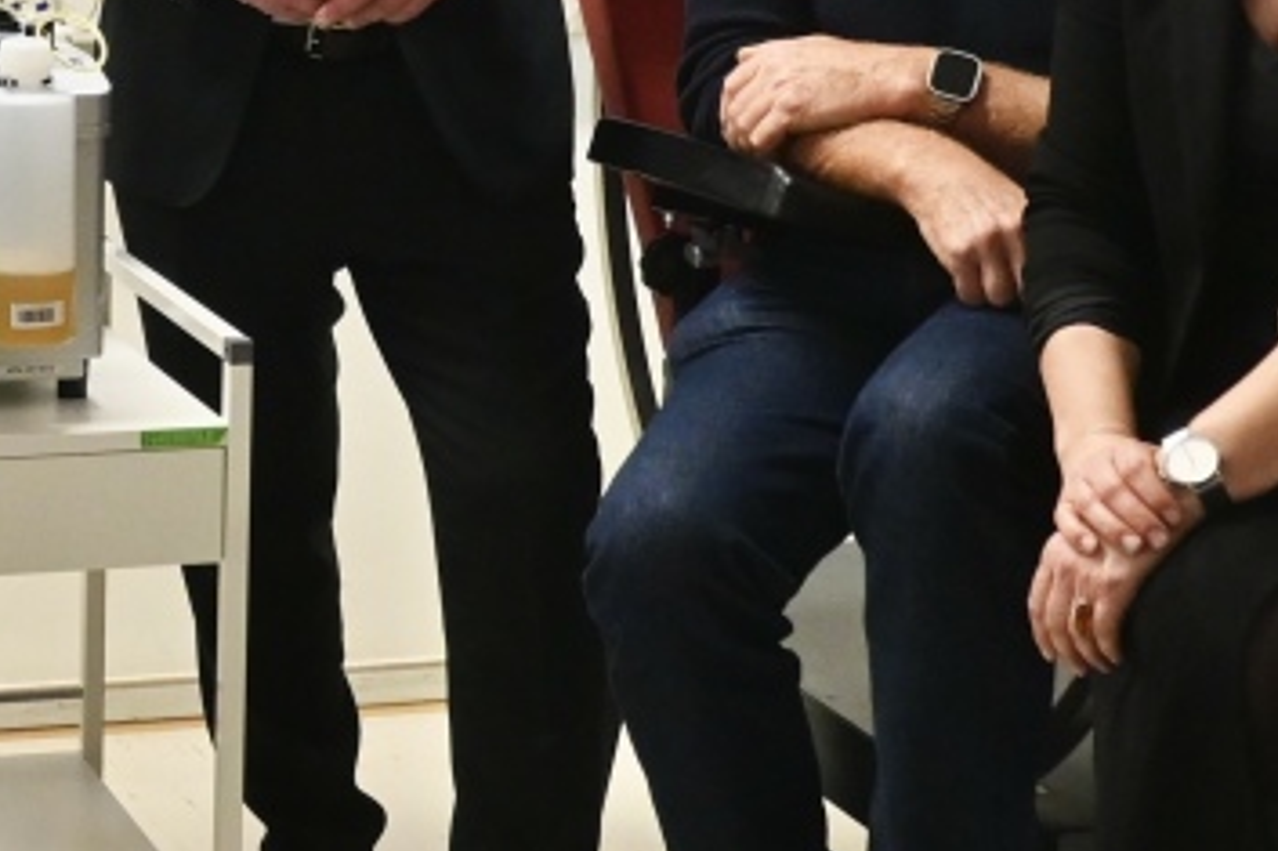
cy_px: -4
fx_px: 3619
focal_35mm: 102
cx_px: -192
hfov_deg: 19.1
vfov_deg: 13.2
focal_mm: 16
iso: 1400
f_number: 3.5
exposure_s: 1/125
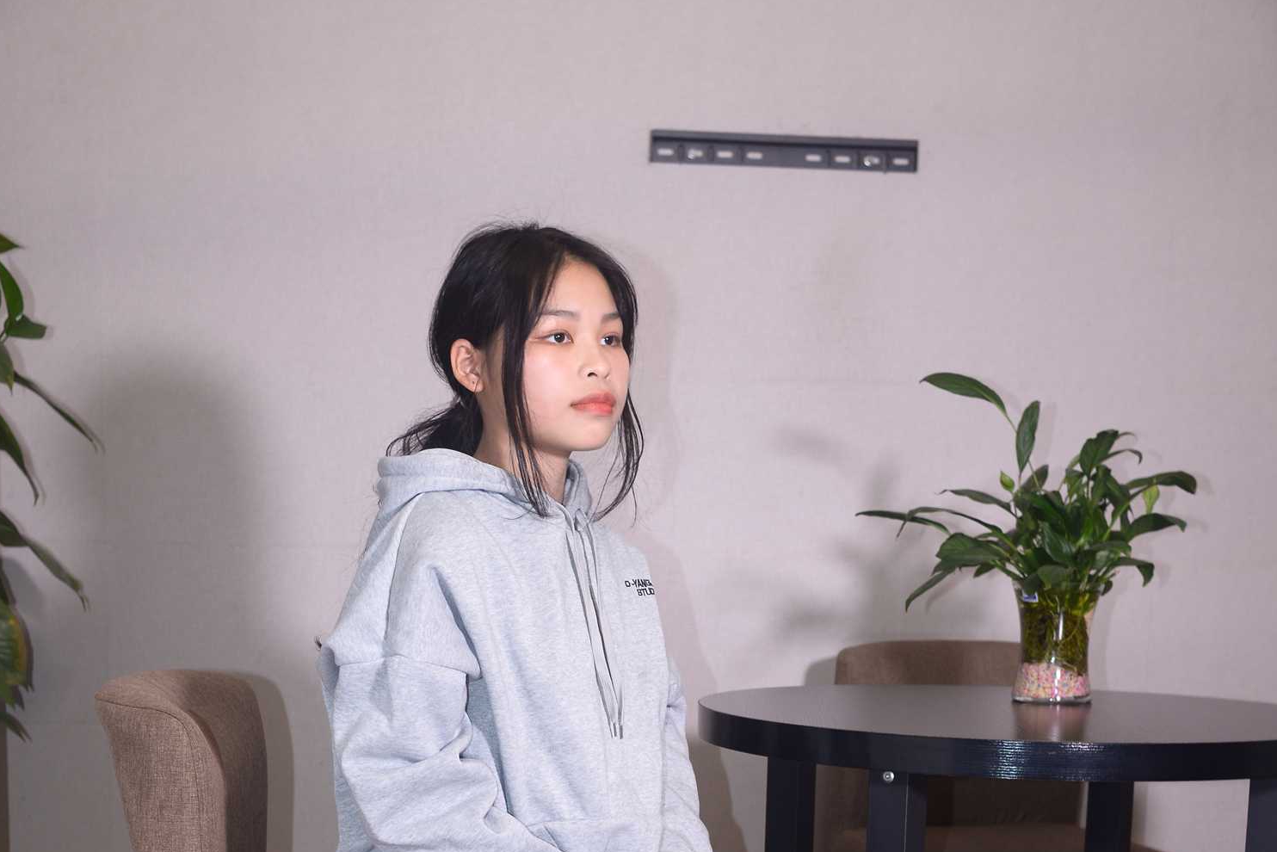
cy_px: 811
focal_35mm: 53
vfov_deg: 24.6
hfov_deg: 37.5
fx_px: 1880
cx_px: 637
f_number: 5.6
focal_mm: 35
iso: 500
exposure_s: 1/60
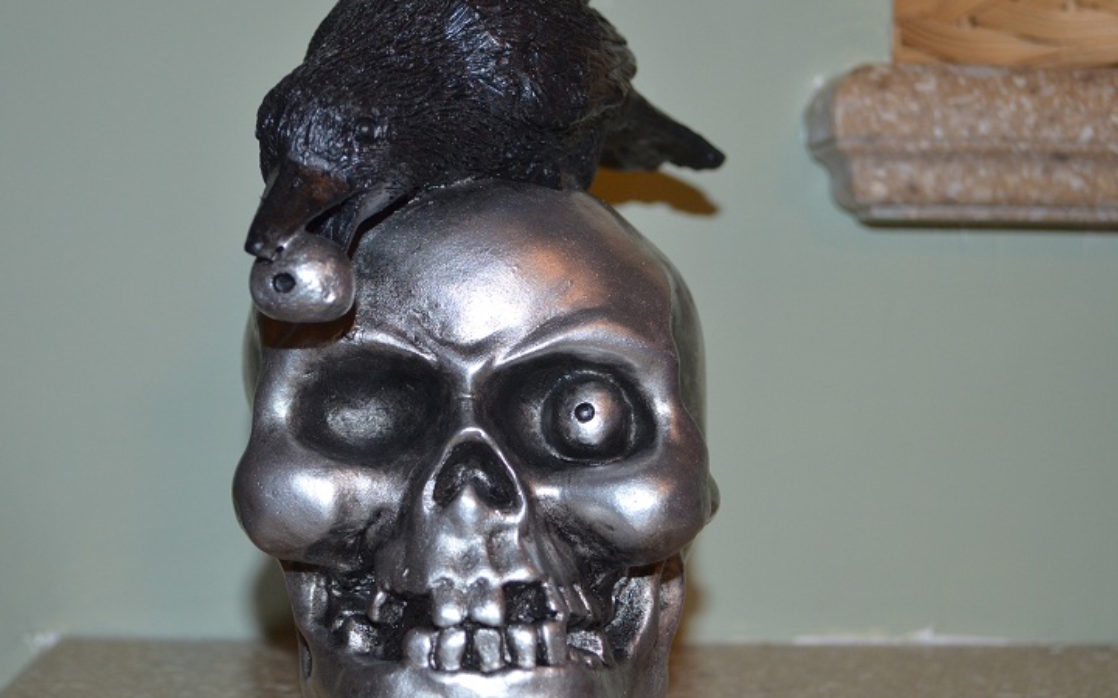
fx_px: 1950
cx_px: 483
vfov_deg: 20.3
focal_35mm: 64
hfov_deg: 31.9
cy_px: 391
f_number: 5
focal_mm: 34
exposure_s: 1/30
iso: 720
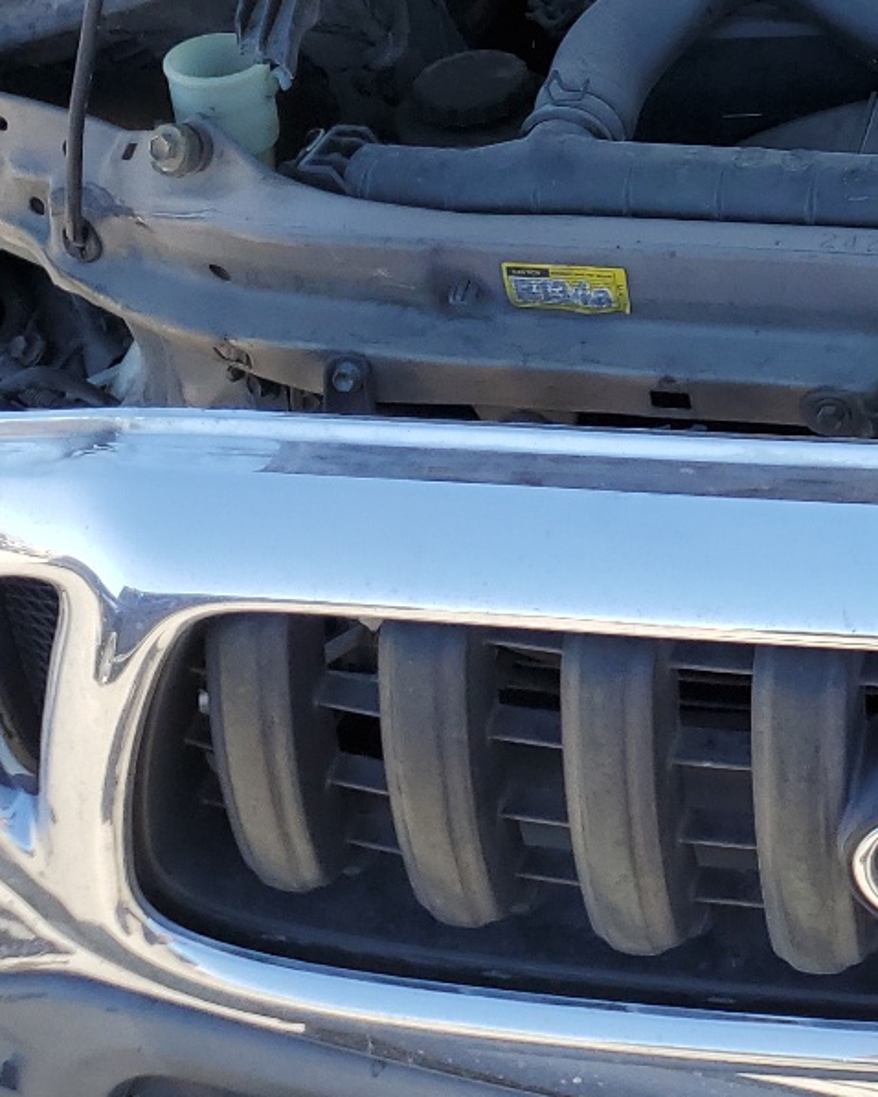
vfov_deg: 26.9
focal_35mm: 68
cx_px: 1100
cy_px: 105
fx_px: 2208
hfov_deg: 20.7
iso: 50
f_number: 1.5
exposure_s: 1/909
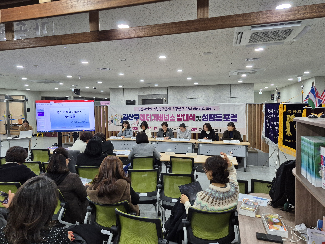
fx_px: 216
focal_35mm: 23
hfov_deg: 73.9
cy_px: 122
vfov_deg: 58.9
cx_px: 162
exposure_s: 1/120
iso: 125
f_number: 1.8
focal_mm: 5.4
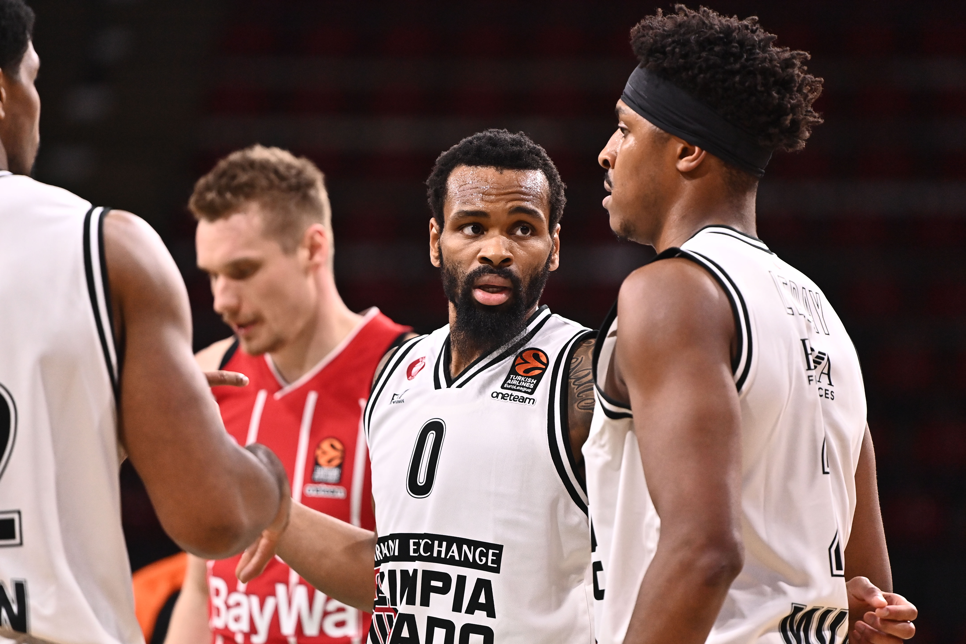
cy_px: 322
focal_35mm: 300
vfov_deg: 4.6
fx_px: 8049
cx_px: 483
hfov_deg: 6.9
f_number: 4
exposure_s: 1/1250
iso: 2500
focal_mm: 300
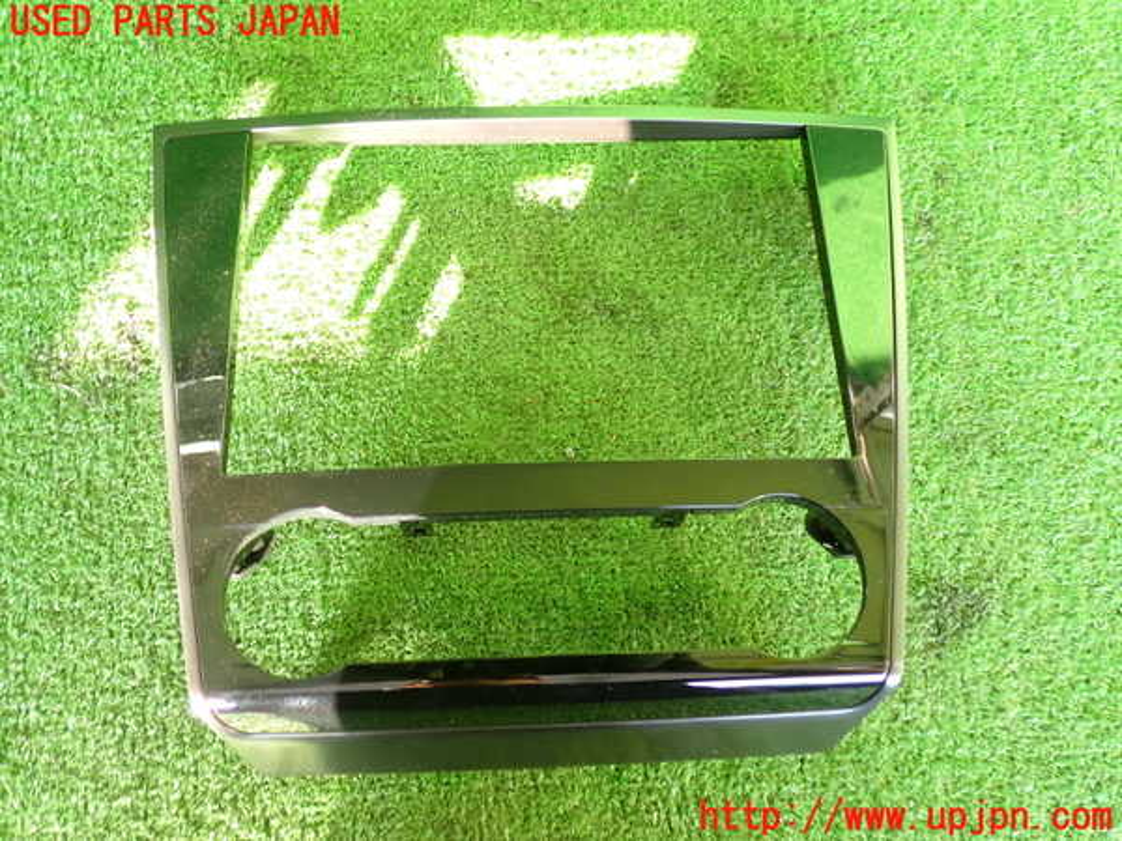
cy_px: 420
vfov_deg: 46.8
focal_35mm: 30
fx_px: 972
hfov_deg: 60.0
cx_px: 561
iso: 200
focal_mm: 5.4
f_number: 2.3
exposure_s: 1/40
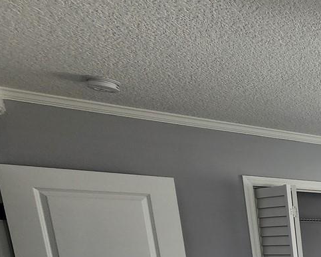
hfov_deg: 25.4
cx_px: 529
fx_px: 399
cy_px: 329
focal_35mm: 42
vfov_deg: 29.3
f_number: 2.2
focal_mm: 2.2
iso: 64
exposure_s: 1/60
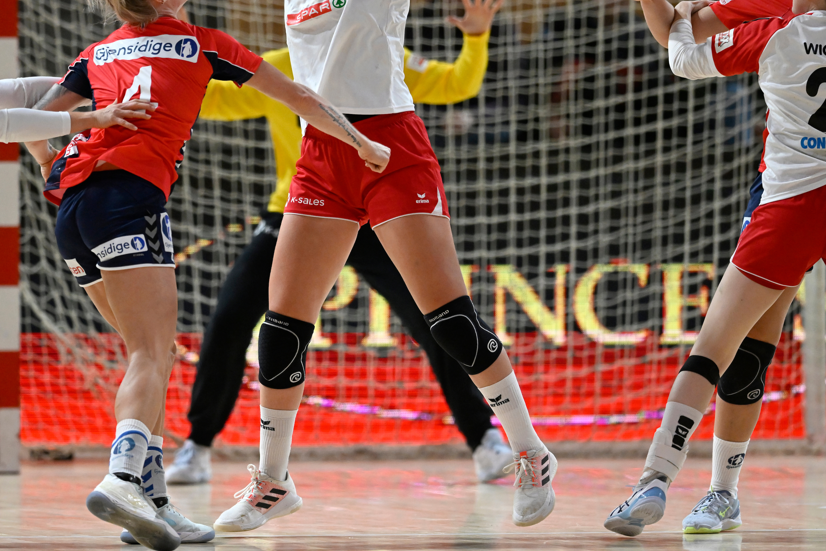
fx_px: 13237
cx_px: 310
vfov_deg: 2.4
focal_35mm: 577
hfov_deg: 3.6
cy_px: 216
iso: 3200
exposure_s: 1/1600
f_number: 2.8
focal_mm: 400
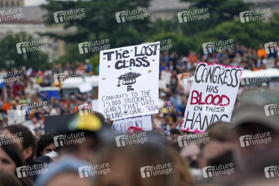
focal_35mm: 400
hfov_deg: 5.2
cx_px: 140
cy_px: 93
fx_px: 3100
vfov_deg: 3.4
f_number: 11
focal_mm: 400
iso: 1600
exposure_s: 1/500
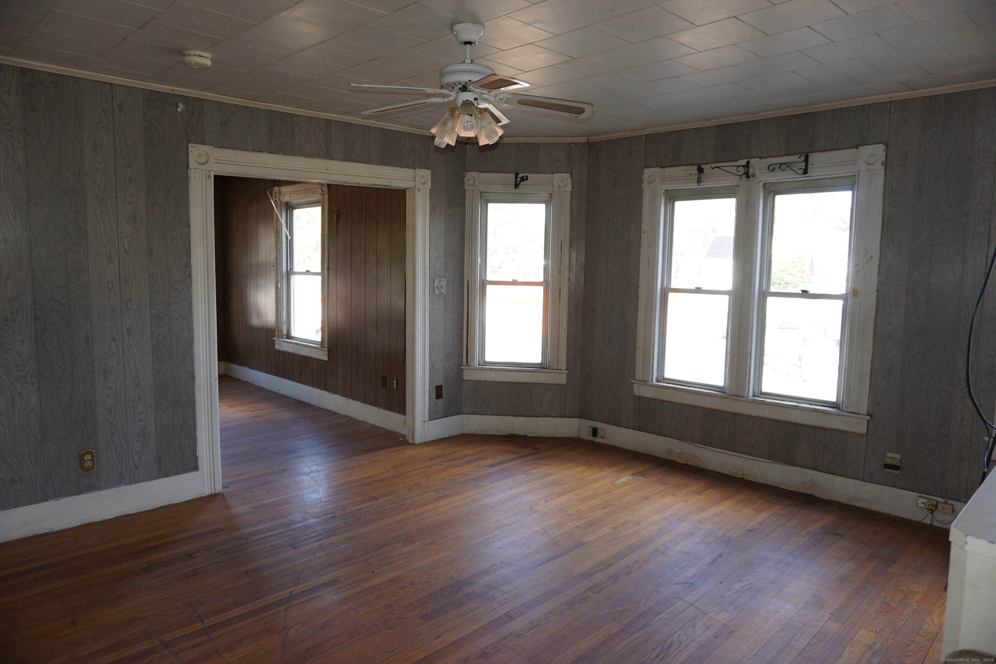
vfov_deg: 53.1
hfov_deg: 73.7
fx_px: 664
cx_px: 498
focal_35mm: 24
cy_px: 332
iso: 125
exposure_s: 1/60
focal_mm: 16
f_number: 3.5
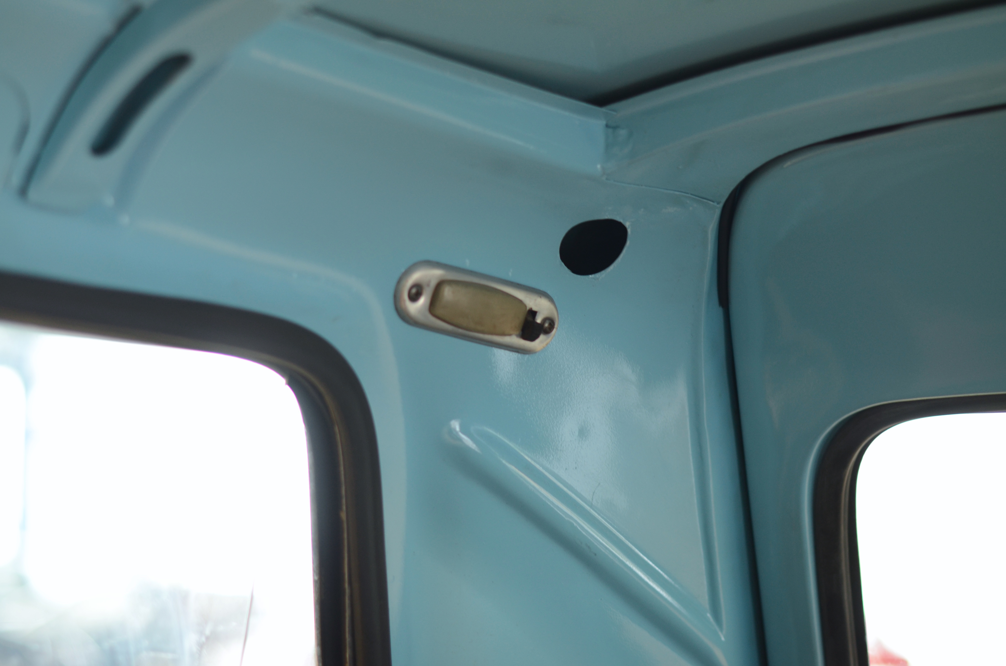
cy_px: 333
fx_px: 2091
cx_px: 503
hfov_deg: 27.0
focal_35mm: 75
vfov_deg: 18.1
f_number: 2
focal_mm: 50
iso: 320
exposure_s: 1/20
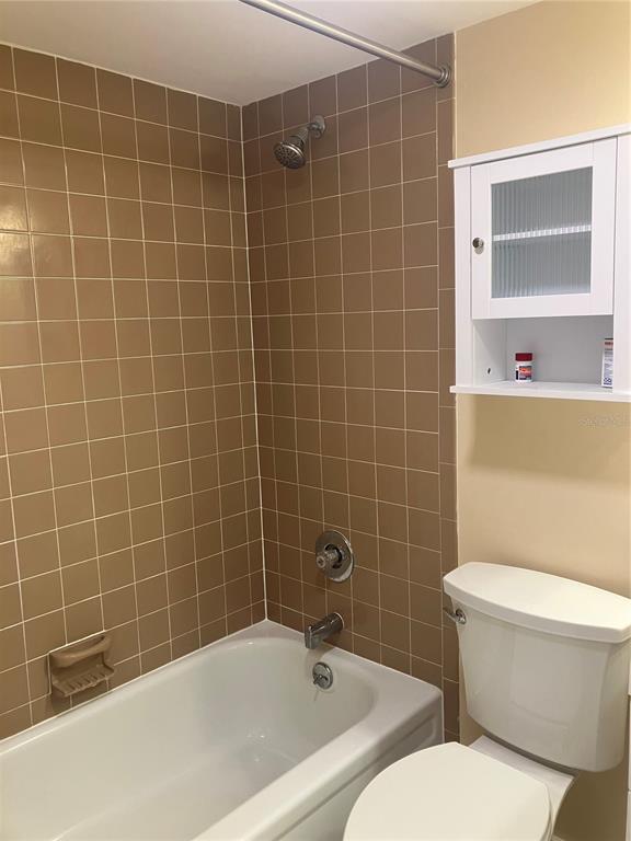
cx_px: 316
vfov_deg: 63.4
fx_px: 681
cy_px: 420
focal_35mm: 28
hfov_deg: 49.7
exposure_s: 1/60
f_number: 1.8
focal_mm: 3.99
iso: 64
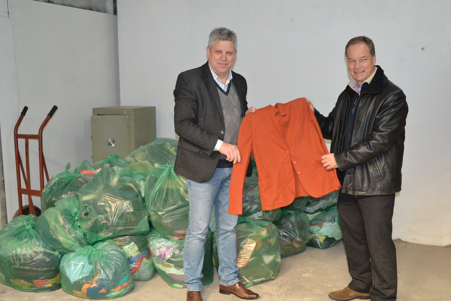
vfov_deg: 34.1
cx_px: 226
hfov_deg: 49.5
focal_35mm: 39
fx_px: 489
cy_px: 175
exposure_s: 1/60
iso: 1400
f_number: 4
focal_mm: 22
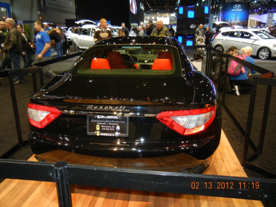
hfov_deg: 60.0
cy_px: 104
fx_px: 239
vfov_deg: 46.8
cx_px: 138
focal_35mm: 30
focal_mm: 5.4
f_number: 3.5
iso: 269
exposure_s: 1/30
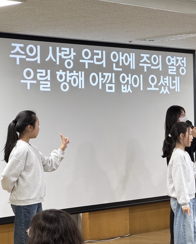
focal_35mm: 108
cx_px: 137
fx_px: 783
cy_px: 127
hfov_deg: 14.2
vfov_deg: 17.8
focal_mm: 9
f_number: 2.8
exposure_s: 1/60
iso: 320
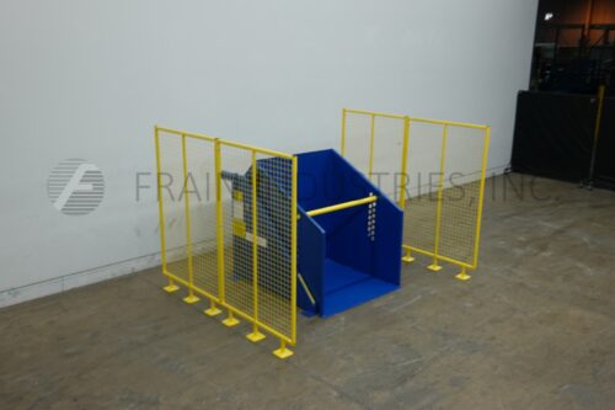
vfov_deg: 37.8
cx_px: 308
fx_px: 598
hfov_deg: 54.5
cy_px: 205
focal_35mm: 35
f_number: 3.5
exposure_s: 1/60
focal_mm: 13.03
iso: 125
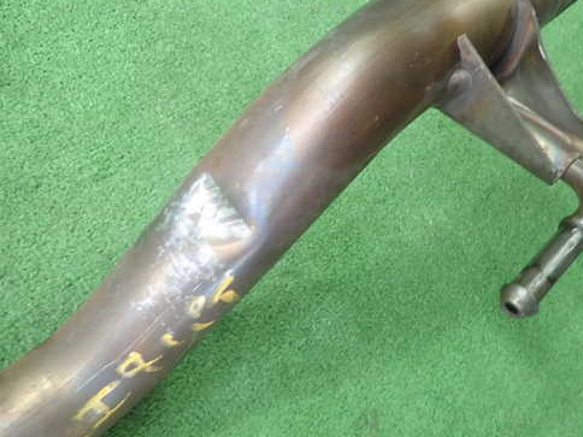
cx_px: 304
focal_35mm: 31
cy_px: 226
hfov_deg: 58.3
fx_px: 522
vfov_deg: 45.4
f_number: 2
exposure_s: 1/40
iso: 200
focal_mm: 4.5
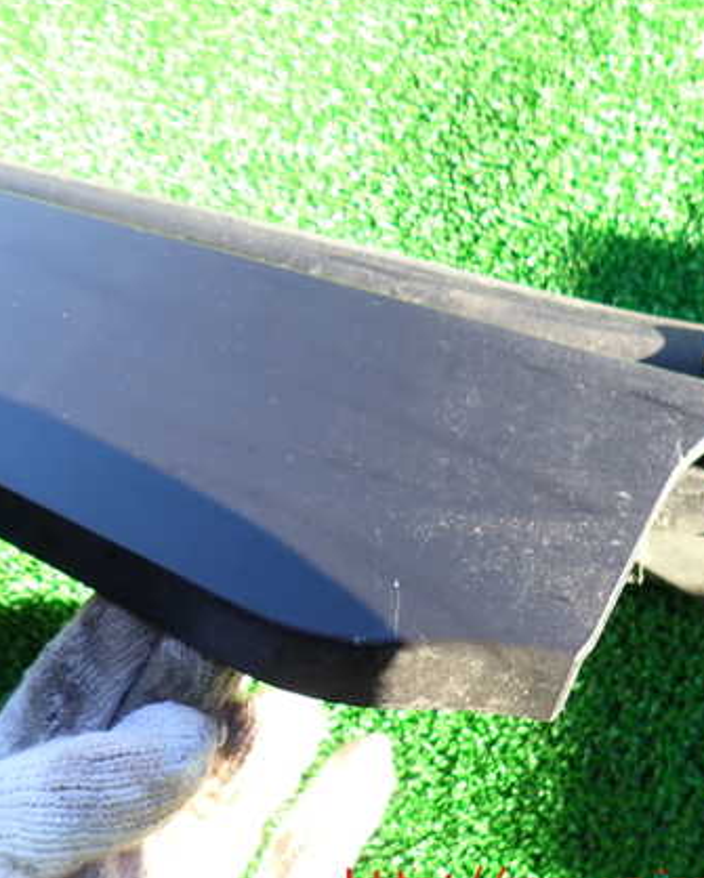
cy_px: 443
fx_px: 911
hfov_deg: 41.2
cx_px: 189
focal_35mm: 35
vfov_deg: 51.5
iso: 100
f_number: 2
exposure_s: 1/200
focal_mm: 4.5
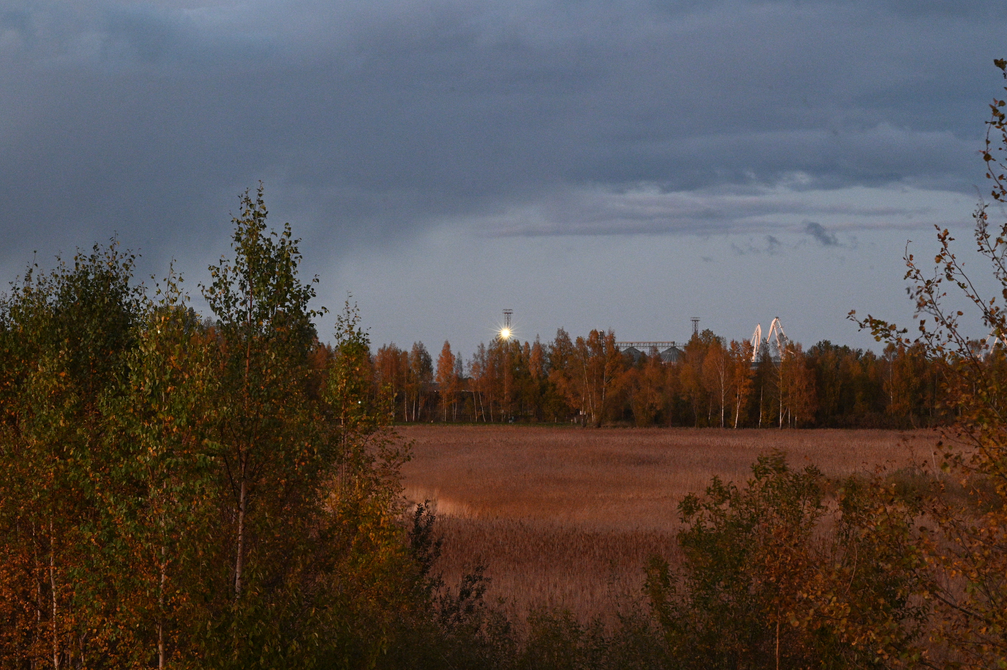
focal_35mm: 120
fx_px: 3354
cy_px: 335
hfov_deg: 17.1
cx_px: 504
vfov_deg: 11.4
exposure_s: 1/10
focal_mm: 120
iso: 8000
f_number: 16
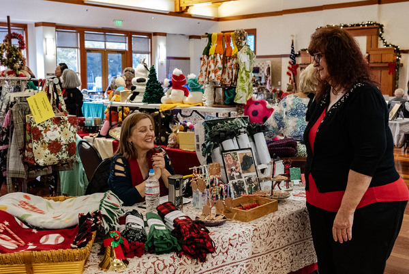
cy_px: 137
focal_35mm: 42
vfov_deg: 31.9
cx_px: 204
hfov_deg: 46.4
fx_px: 477
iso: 8000
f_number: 4
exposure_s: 1/160
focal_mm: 28
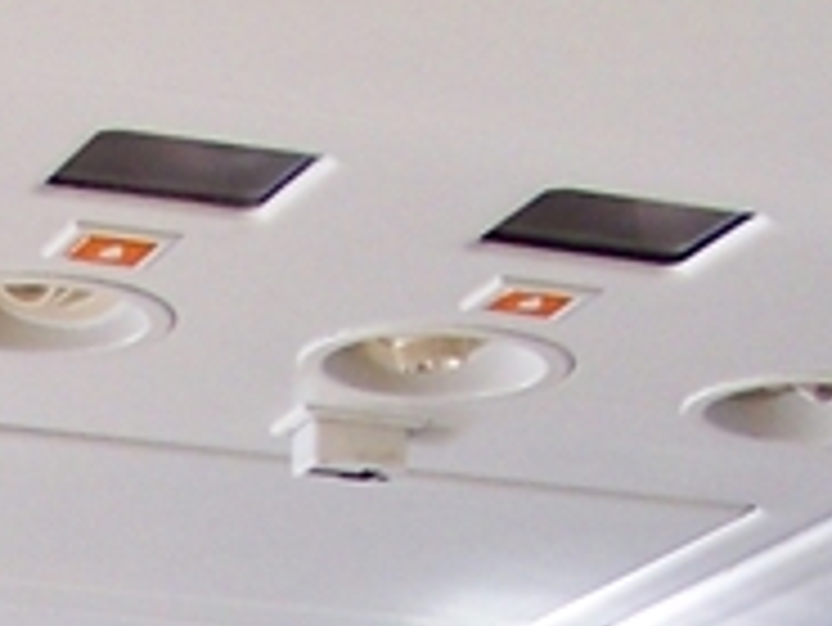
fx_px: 5147
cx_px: -22
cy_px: 1482
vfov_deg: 6.6
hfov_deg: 9.2
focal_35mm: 214
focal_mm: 5.85
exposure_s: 1/30
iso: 125
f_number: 2.8
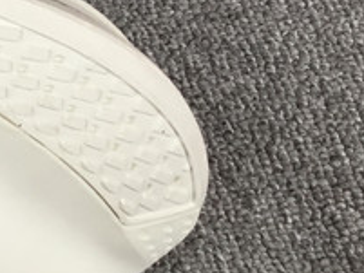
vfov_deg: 10.5
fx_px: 1463
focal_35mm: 139
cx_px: -406
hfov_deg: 12.3
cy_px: -73
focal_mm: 3.3
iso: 25
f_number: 2.4
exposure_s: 1/50
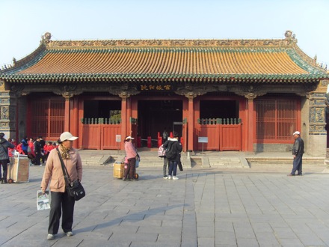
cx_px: 164
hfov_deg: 47.9
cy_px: 124
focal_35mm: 39
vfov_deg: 36.8
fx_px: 371
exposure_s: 1/350
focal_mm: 6.6
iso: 80
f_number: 3.5
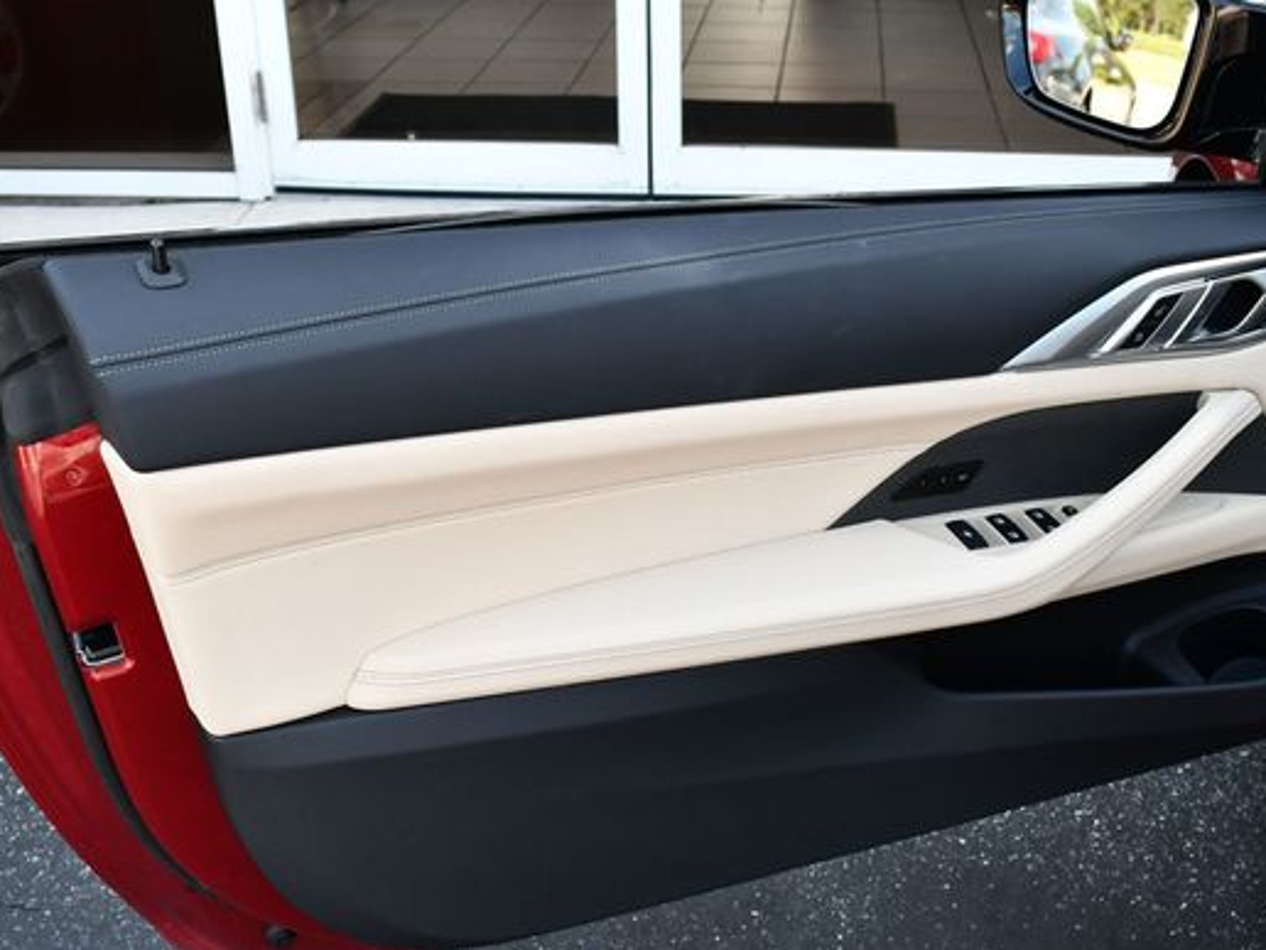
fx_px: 1573
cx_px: 650
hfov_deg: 43.8
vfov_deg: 33.6
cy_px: 484
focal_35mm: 43
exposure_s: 1/250
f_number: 5
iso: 400
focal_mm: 18
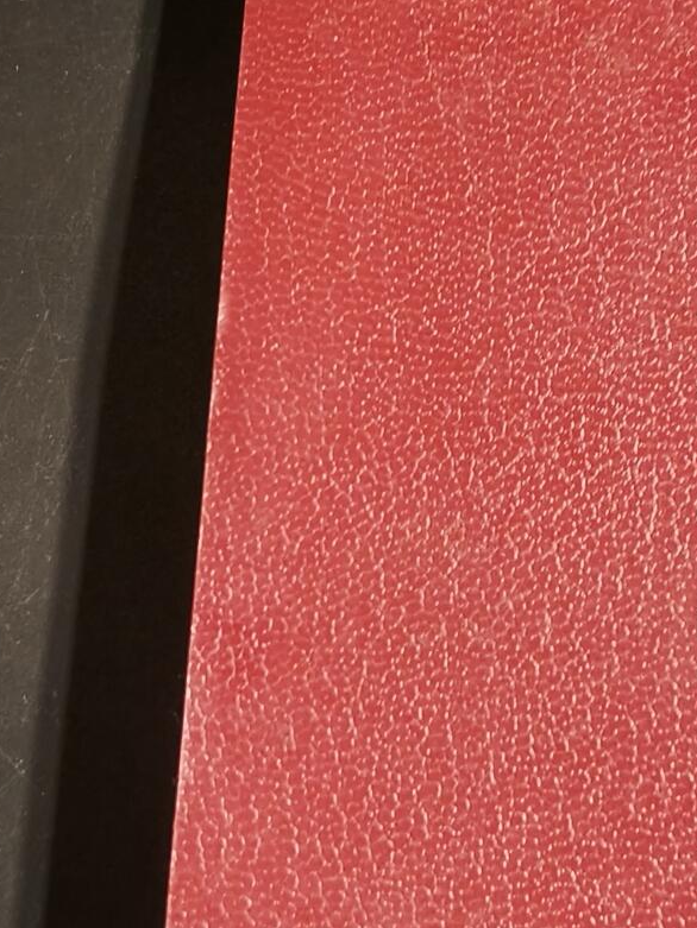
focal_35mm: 53
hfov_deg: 25.9
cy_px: 725
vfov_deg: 35.2
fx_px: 1422
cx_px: 728
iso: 250
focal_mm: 2.32
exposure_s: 1/50
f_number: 2
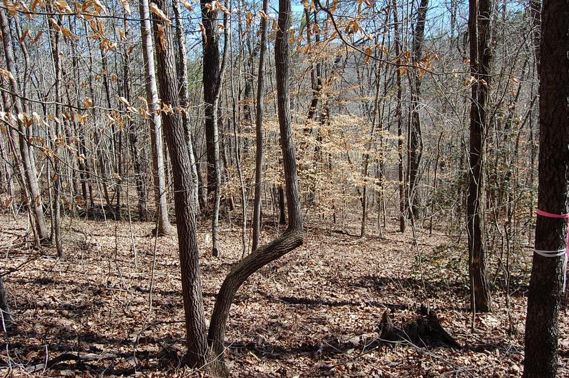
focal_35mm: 28
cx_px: 284
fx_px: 450
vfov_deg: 45.6
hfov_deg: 64.6
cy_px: 189
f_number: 7.1
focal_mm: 19
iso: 200
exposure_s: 1/200
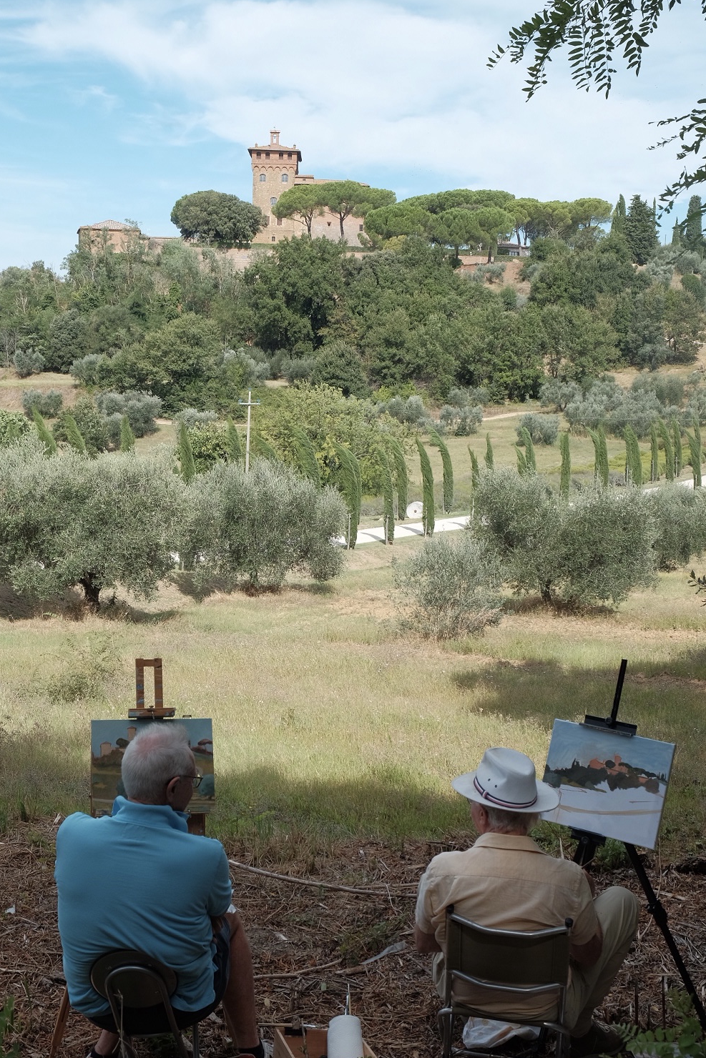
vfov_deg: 41.1
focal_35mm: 48
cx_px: 317
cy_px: 563
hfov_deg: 28.1
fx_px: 1412
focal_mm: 26.5
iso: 200
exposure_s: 1/180
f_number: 9
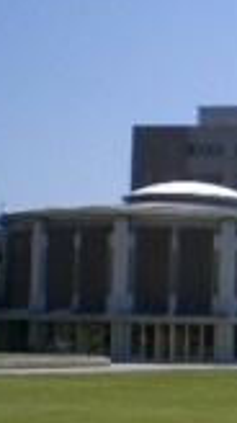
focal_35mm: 113
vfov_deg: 18.9
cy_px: 242
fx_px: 1265
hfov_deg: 9.6
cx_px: 544
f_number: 4.4
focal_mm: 6.3
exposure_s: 1/800
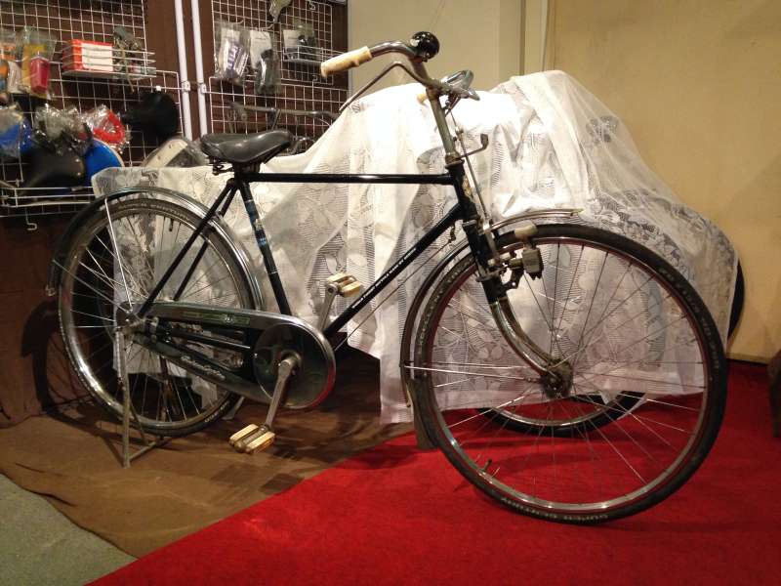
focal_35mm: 33
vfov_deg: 42.9
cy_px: 293
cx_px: 390
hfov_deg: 55.4
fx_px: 745
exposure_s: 1/20
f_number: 2.4
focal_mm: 4.12
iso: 320
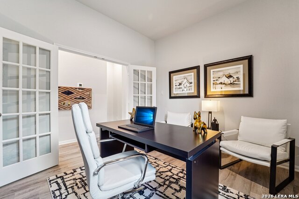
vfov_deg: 81.2
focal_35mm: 14
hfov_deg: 104.2
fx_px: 116
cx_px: 150
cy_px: 100
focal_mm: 14
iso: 500
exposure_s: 1/15
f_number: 8
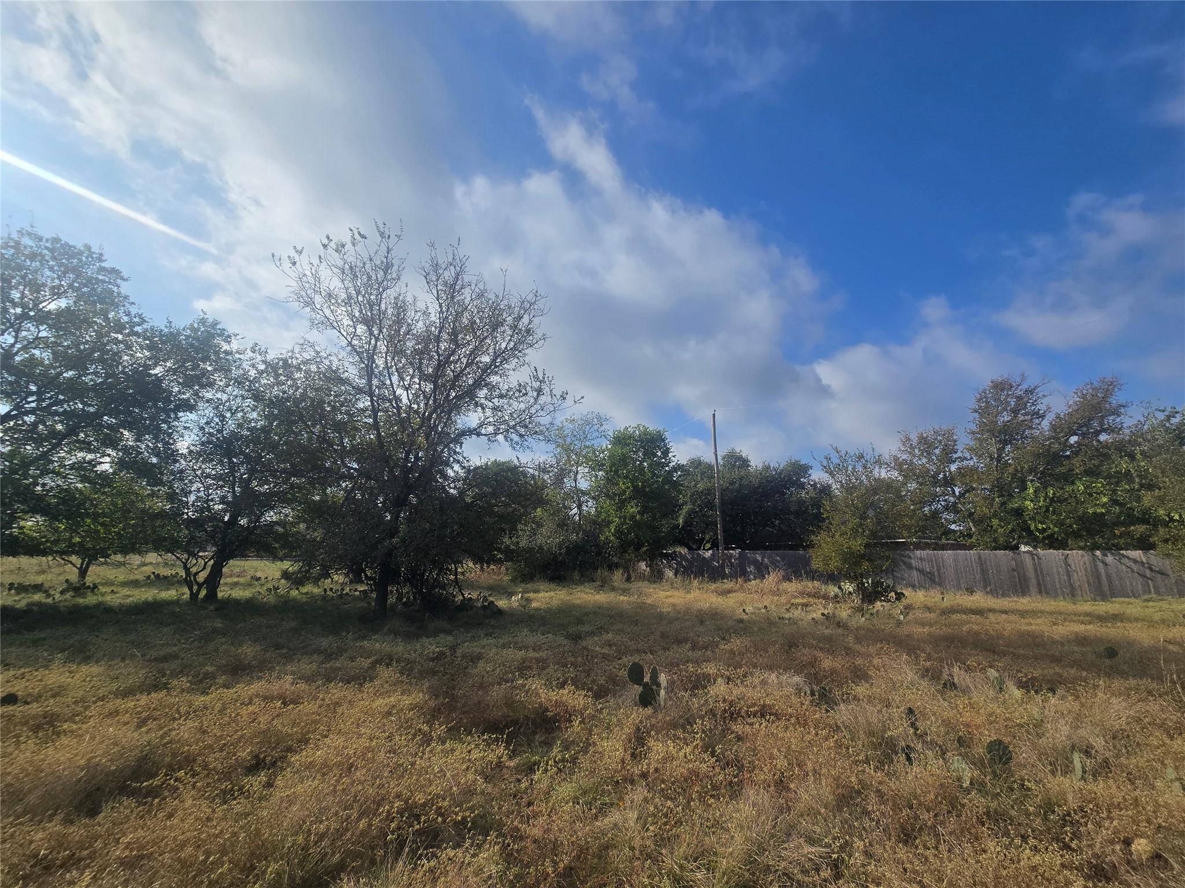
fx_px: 445
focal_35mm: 13
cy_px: 444
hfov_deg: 106.2
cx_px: 592
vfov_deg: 89.9
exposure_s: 1/4834
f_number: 2.2
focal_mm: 2.2
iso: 50
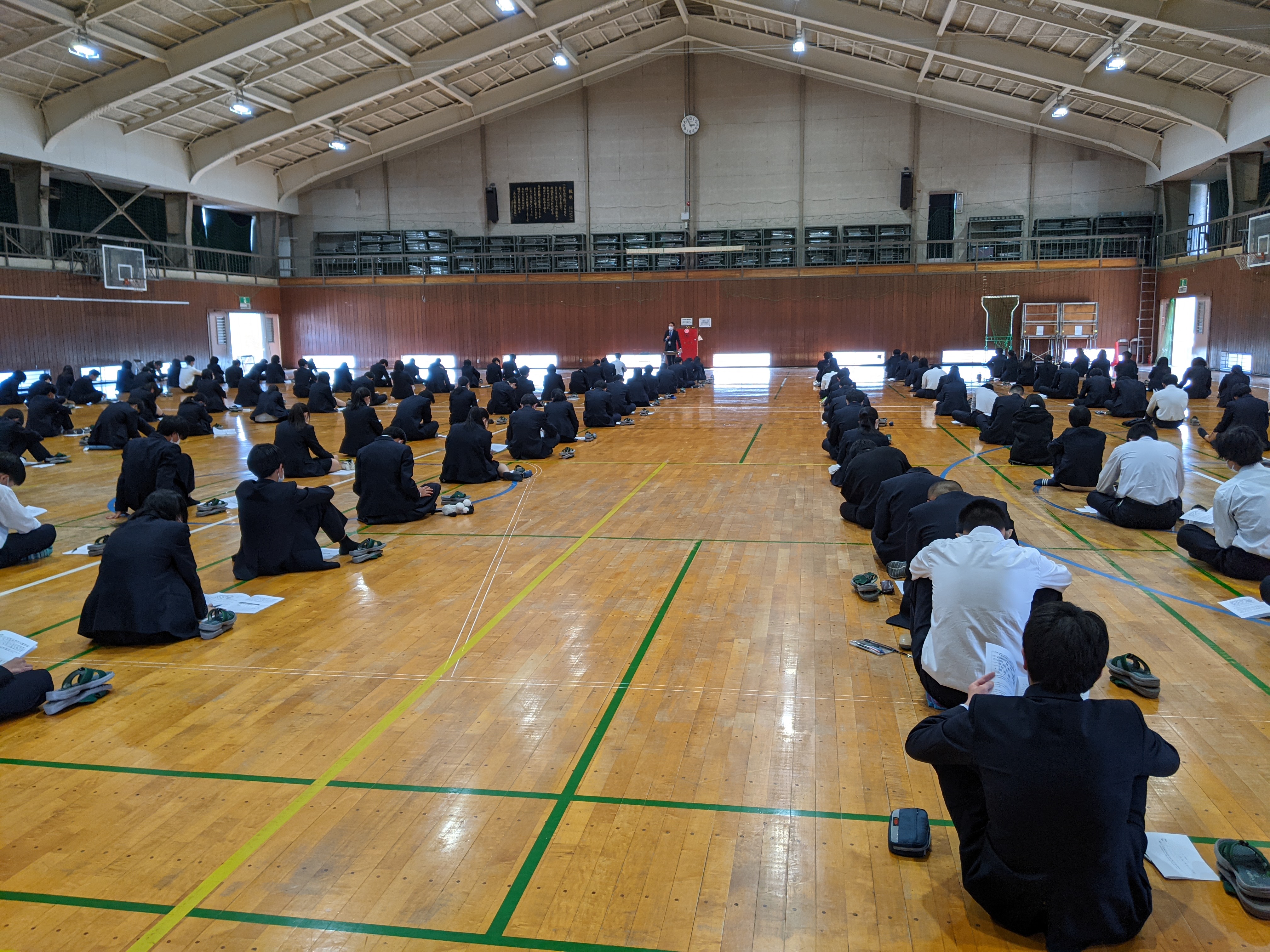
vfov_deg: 51.4
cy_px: 476
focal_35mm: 27
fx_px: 991
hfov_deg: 65.3
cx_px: 635
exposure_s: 1/40
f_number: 1.8
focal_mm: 4.44
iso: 79
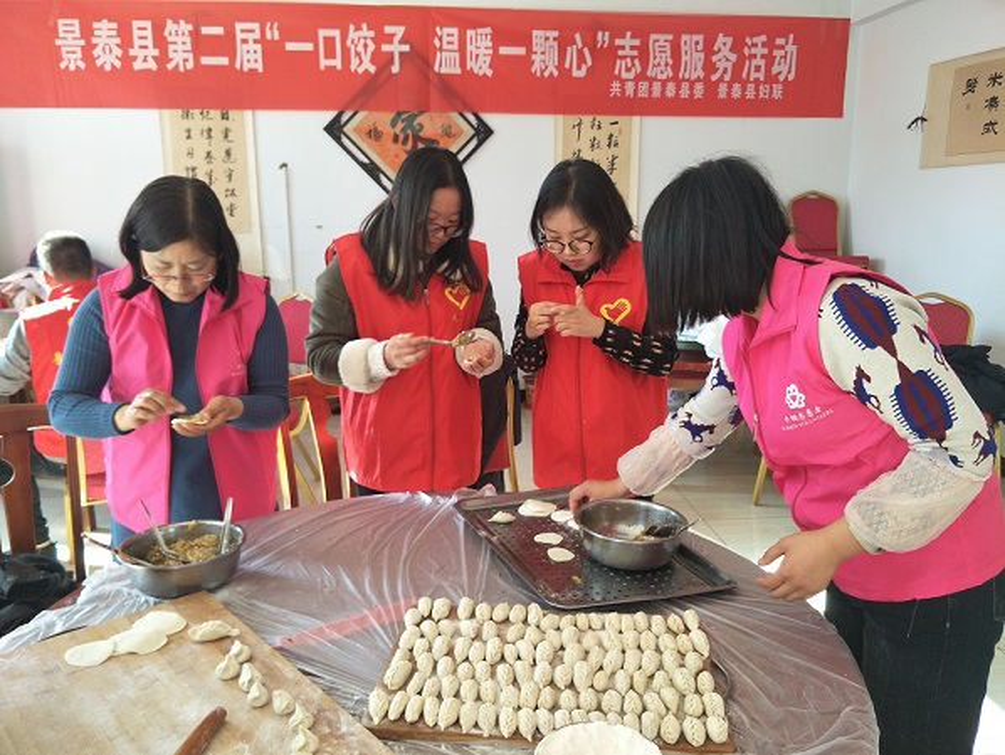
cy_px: 378
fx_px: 639
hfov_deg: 76.4
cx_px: 502
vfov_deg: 61.1
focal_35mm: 22
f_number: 1.7
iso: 57
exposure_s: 1/50
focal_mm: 3.79
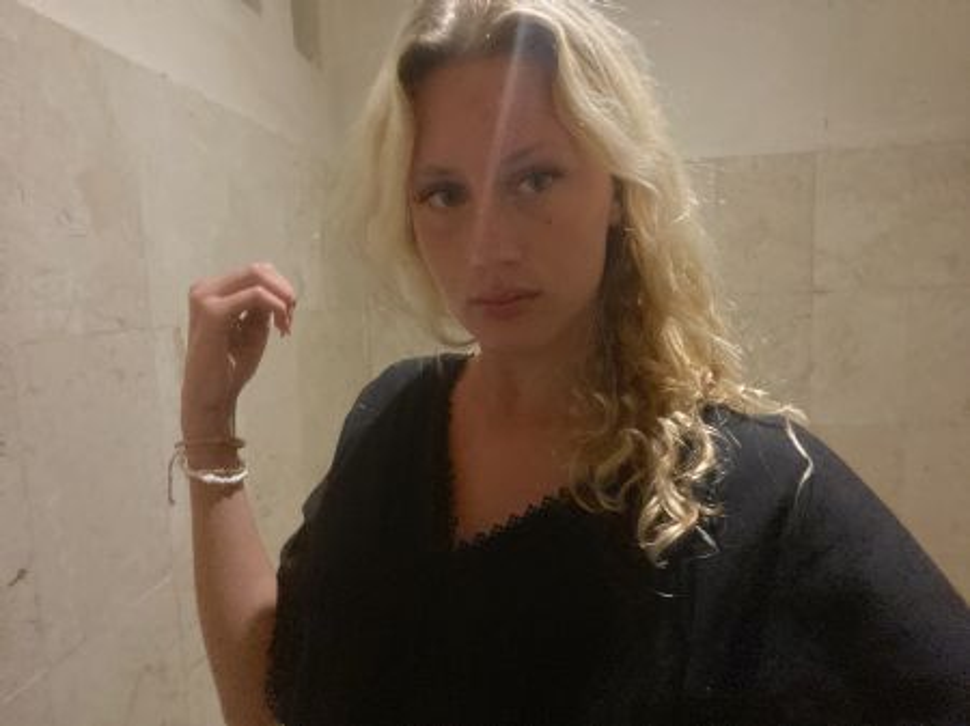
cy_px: 363
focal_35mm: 23
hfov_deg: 74.0
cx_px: 485
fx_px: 644
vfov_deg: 58.8
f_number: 2.2
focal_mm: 2.71
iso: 400
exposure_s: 1/59
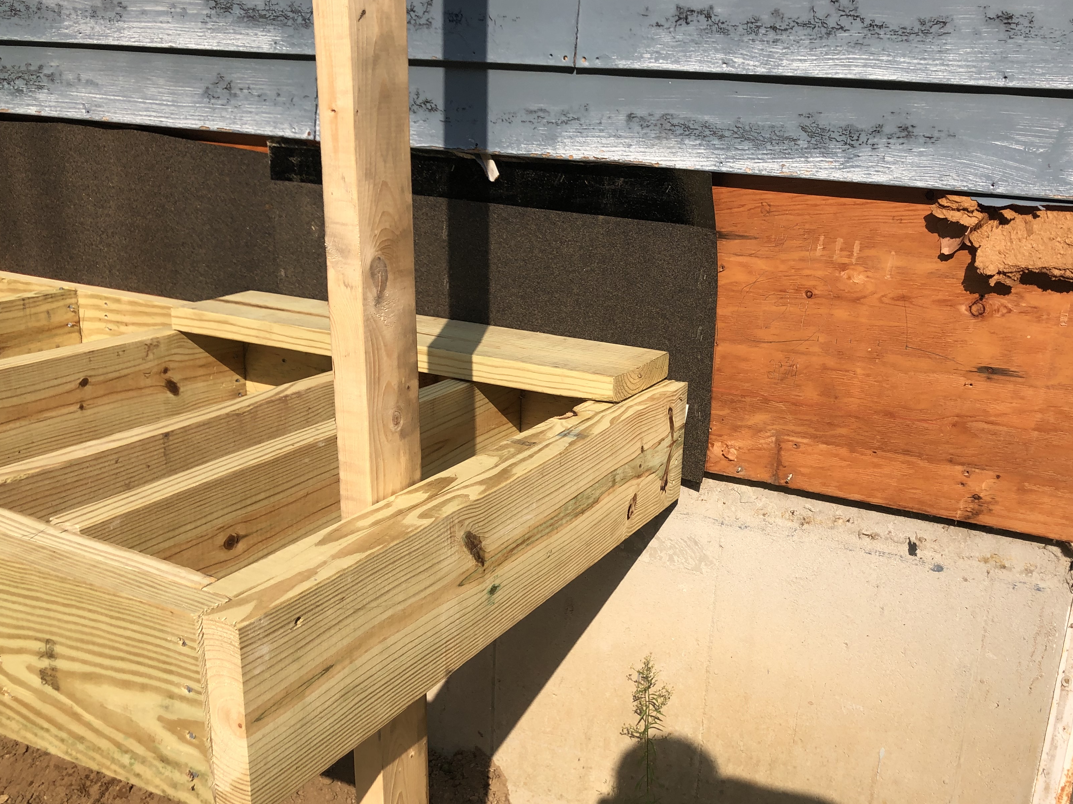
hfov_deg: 52.4
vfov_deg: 40.6
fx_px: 1085
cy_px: 471
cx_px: 624
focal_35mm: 35
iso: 20
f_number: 1.8
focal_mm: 3.99
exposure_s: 1/1333
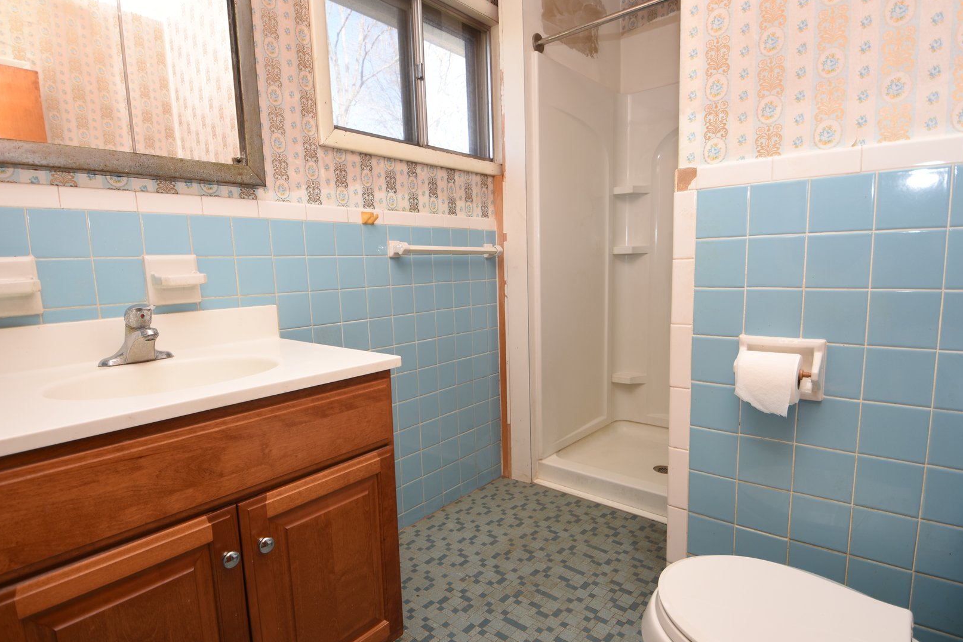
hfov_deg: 86.9
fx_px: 508
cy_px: 336
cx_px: 493
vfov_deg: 64.5
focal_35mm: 19
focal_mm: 12
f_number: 4
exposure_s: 1/60
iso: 100
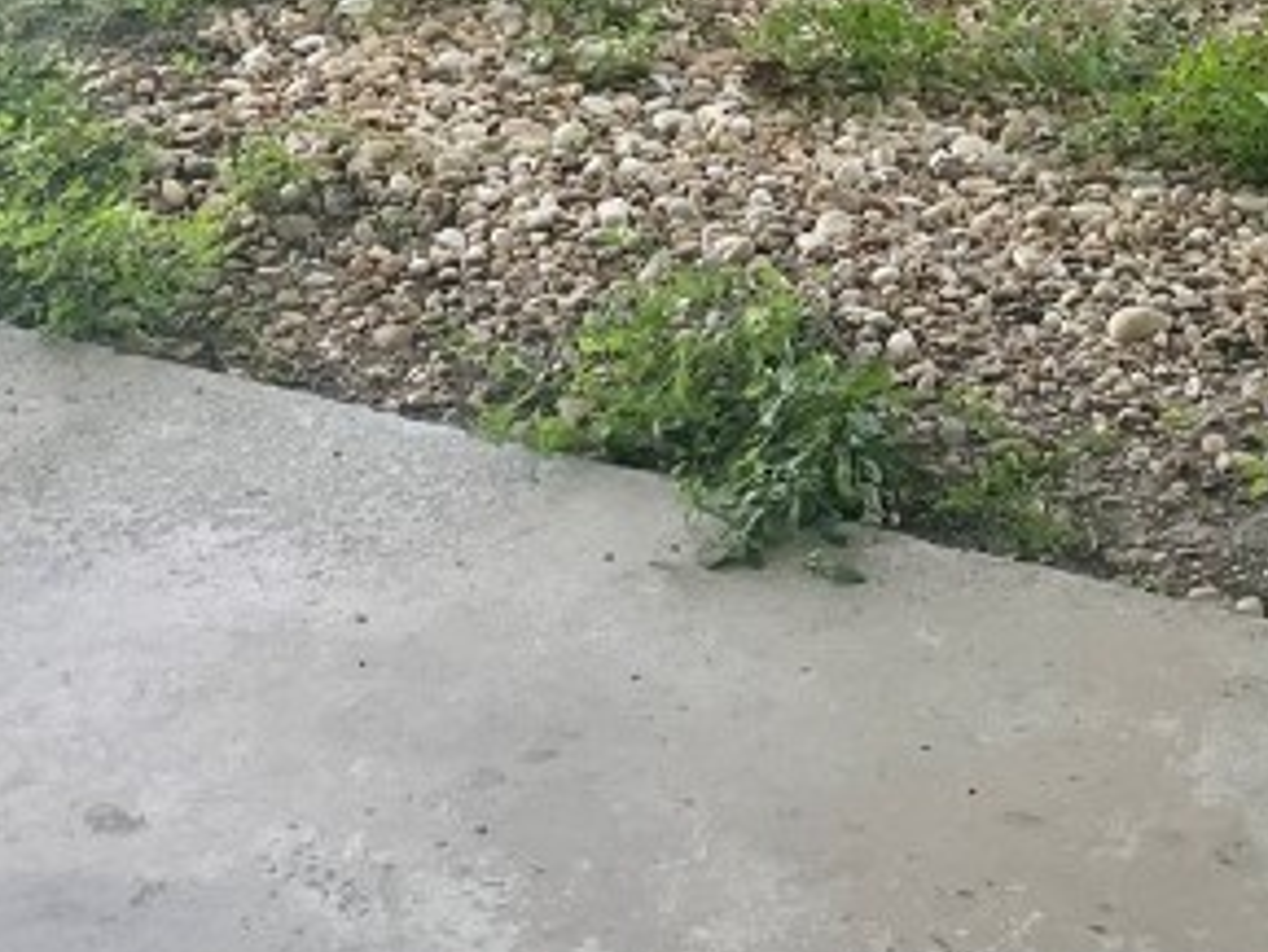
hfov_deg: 21.1
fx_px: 3371
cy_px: -526
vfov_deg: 14.8
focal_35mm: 92
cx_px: 970
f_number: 1.6
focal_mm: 4.2
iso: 32
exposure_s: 1/1171
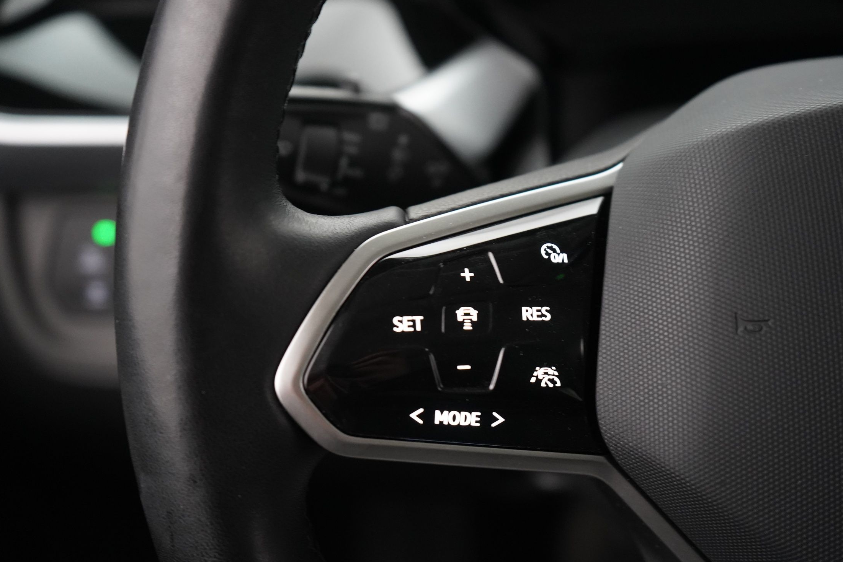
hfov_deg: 46.4
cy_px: 273
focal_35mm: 42
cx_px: 446
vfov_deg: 31.9
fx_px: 984
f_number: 4
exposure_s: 1/60
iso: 5000
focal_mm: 37
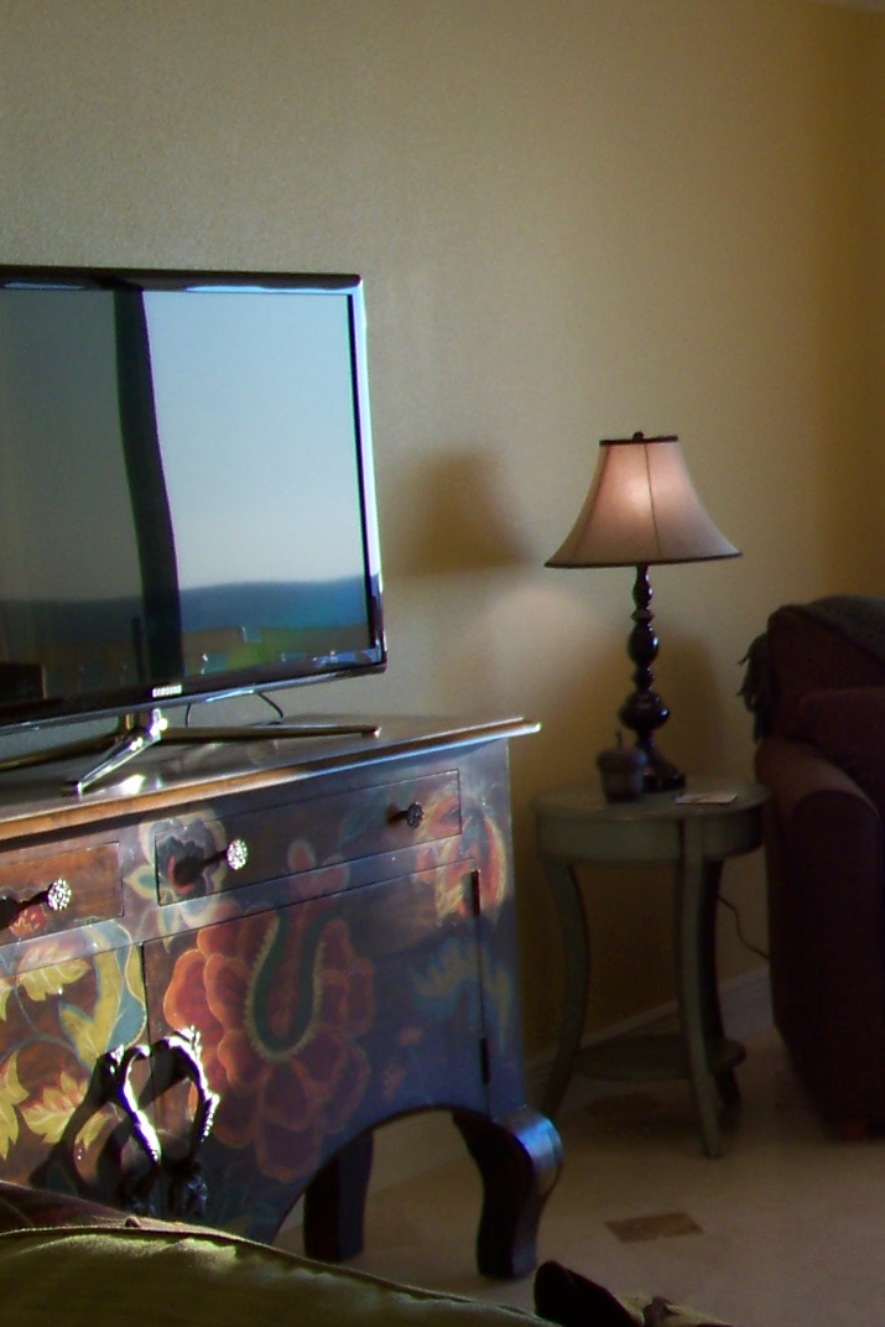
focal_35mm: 83
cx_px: 1548
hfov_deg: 14.6
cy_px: 598
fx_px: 3059
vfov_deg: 24.5
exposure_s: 1/100
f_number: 2.8
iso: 64
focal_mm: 5.85
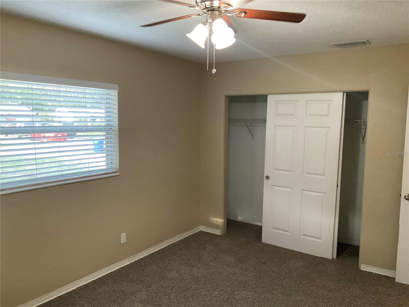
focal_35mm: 29
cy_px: 154
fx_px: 343
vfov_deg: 48.2
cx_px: 204
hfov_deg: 61.7
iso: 250
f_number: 1.8
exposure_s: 1/60
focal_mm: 3
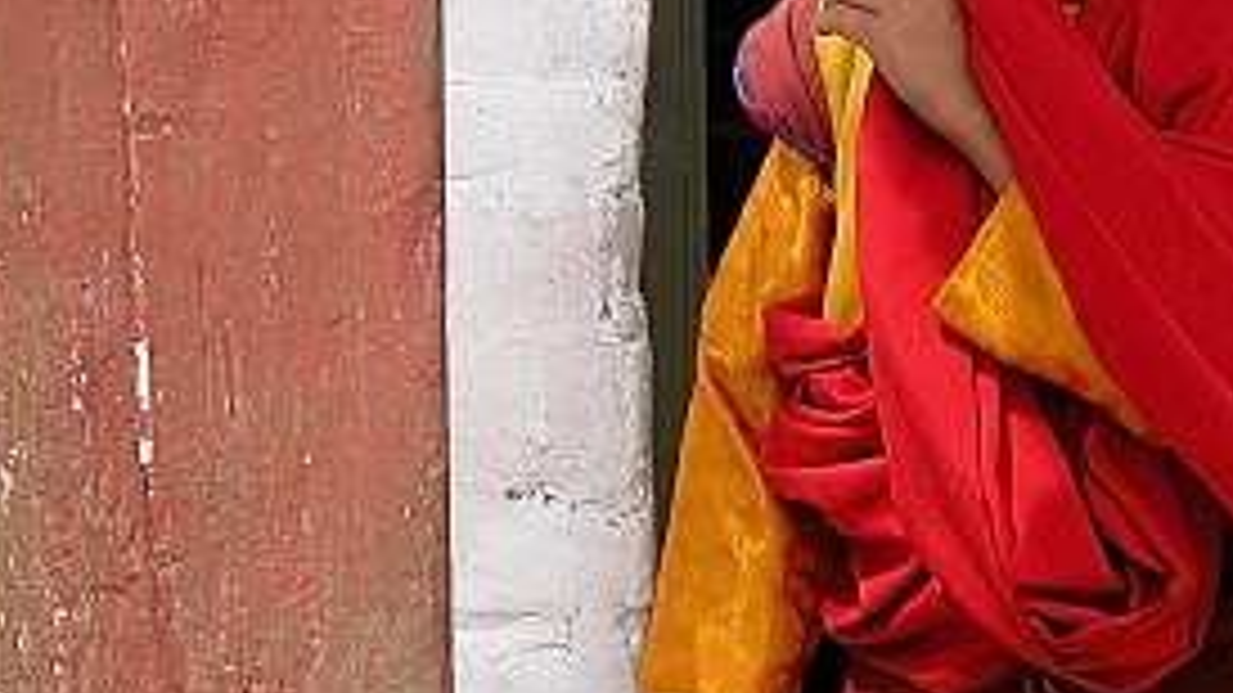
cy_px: 428
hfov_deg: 5.7
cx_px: 1305
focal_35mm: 377
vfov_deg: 3.2
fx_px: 12323
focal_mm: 37.7
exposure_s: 1/500
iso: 100
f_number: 3.9
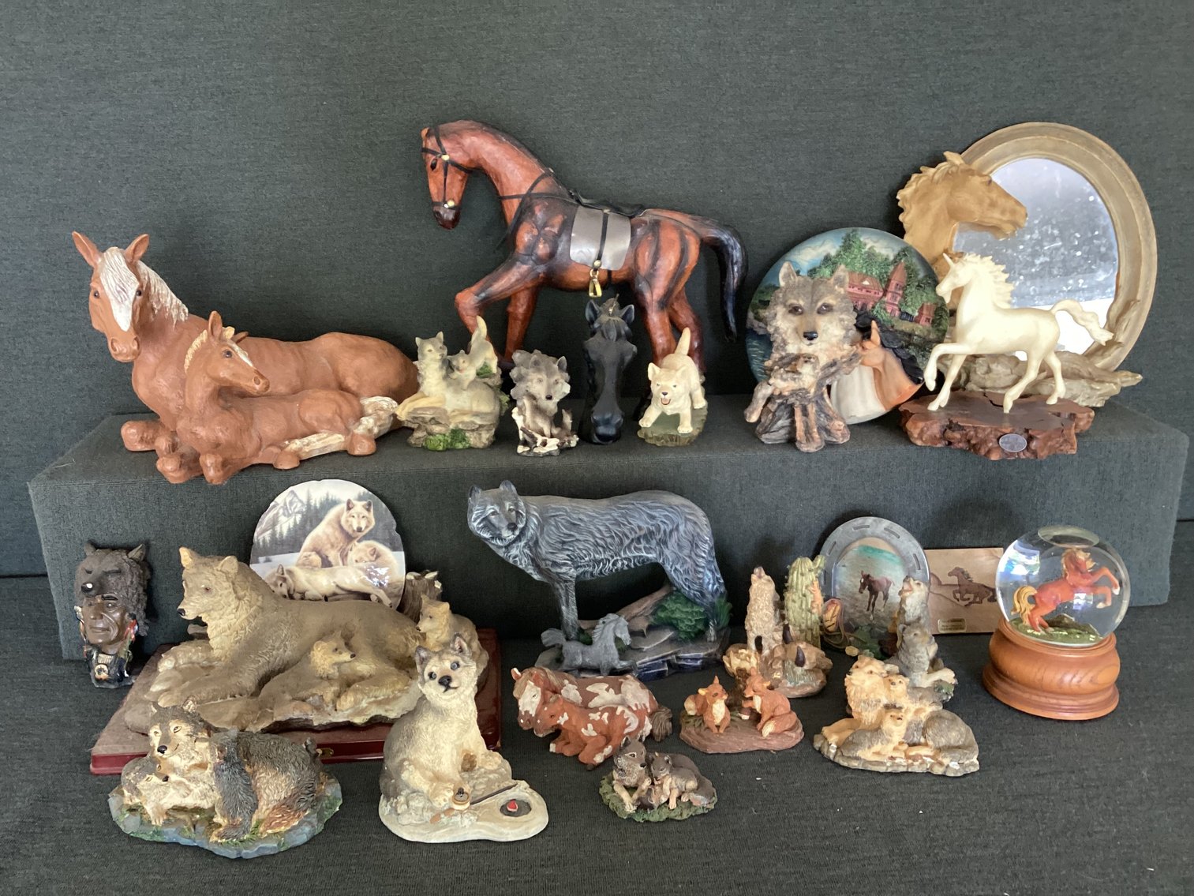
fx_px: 1069
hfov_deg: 58.3
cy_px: 448
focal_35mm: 31
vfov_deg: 45.4
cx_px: 597
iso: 320
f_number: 2.4
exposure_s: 1/40
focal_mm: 3.3
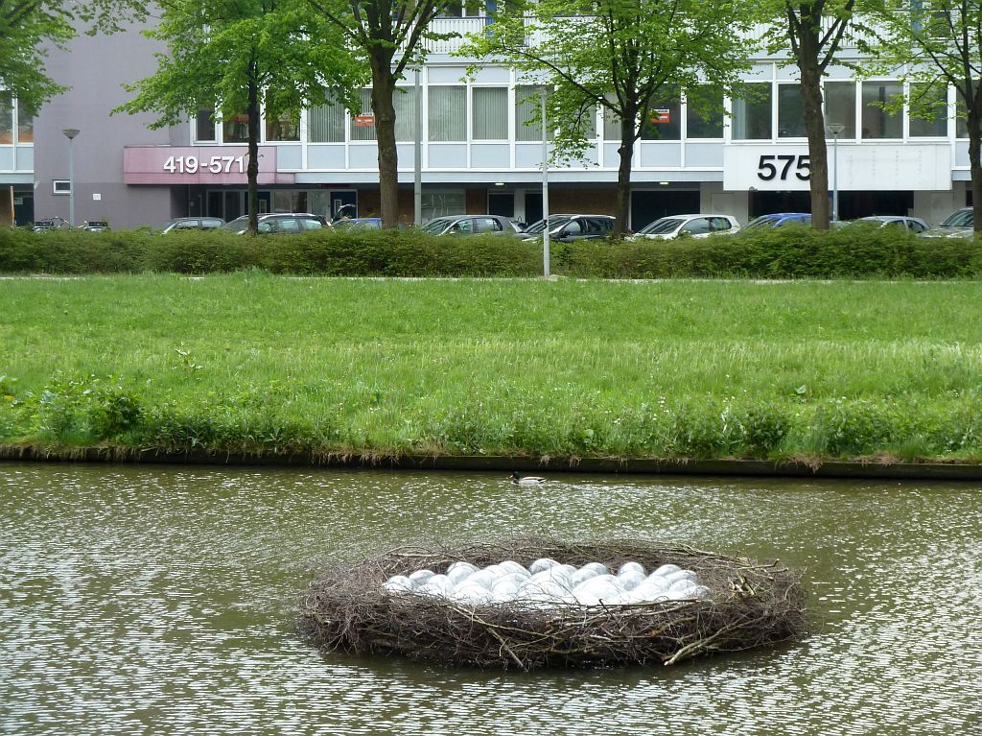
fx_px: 2552
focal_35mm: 90
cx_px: 491
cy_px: 368
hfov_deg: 21.8
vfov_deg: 16.4
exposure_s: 1/200
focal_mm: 14.7
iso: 160
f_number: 4.3
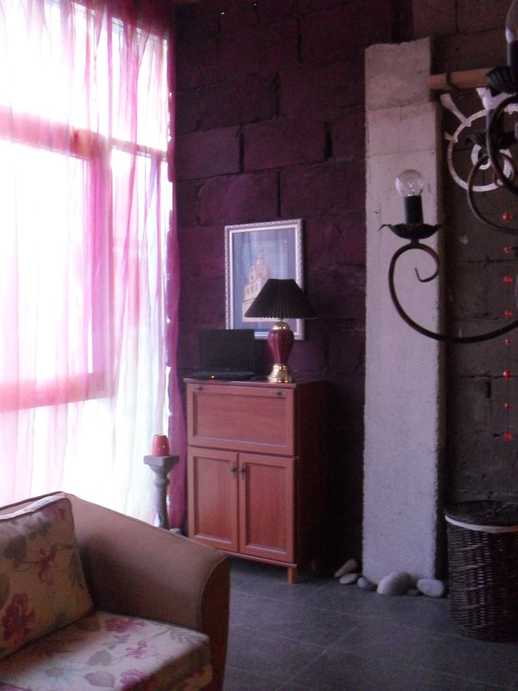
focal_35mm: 38
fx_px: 758
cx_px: 259
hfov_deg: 37.7
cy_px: 346
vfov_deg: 49.0
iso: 320
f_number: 2.8
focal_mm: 6.3
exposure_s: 1/15
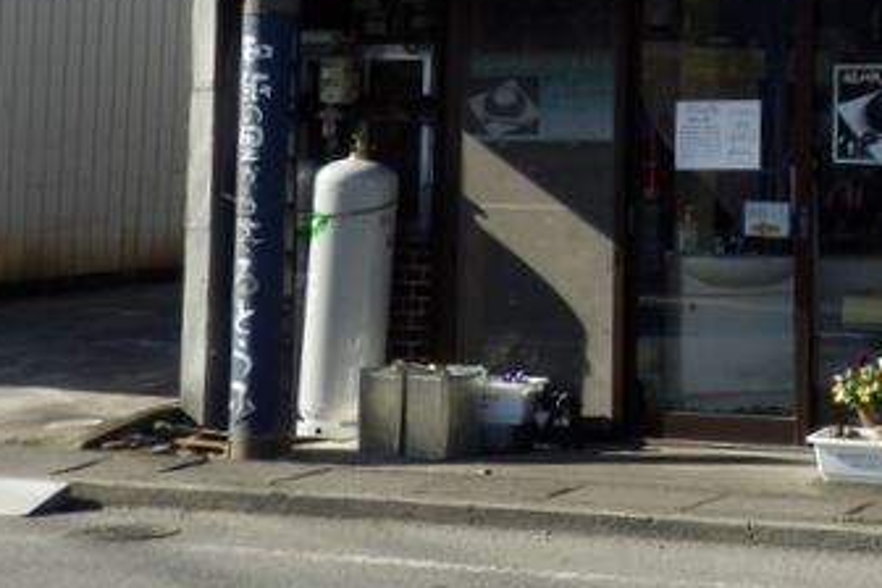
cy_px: -134
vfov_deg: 12.8
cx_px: 1034
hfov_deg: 18.7
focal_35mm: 104
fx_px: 2548
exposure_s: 1/400
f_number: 4
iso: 80
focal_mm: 7.4
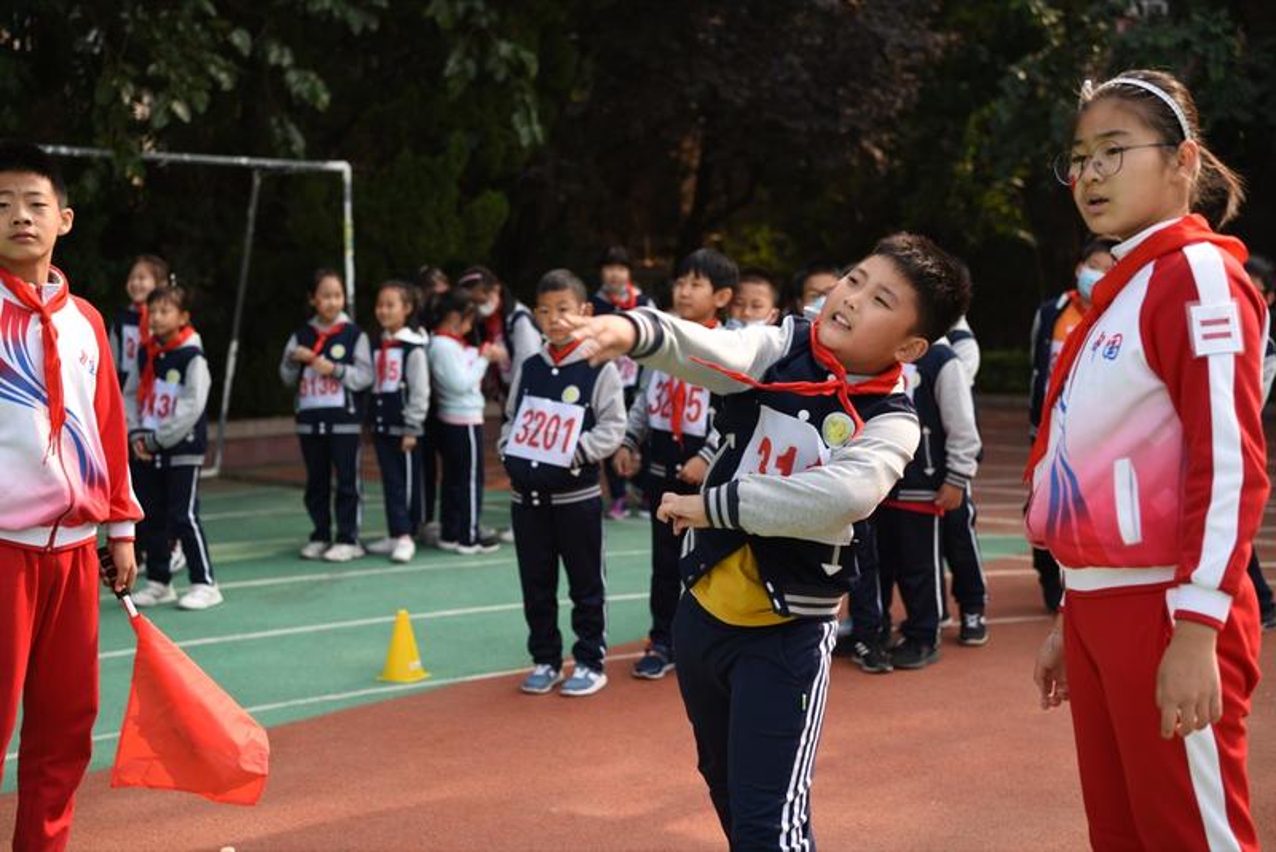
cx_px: 638
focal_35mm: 52
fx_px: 1844
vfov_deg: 26.0
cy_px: 426
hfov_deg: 38.2
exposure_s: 1/500
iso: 100
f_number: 3.5
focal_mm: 52
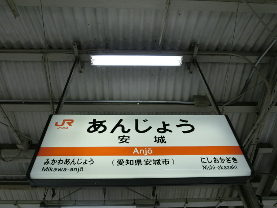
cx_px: 138
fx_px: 200
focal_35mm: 25
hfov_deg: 69.4
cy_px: 104
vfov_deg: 54.9
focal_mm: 4.5
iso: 100
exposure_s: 1/125
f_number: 3.5
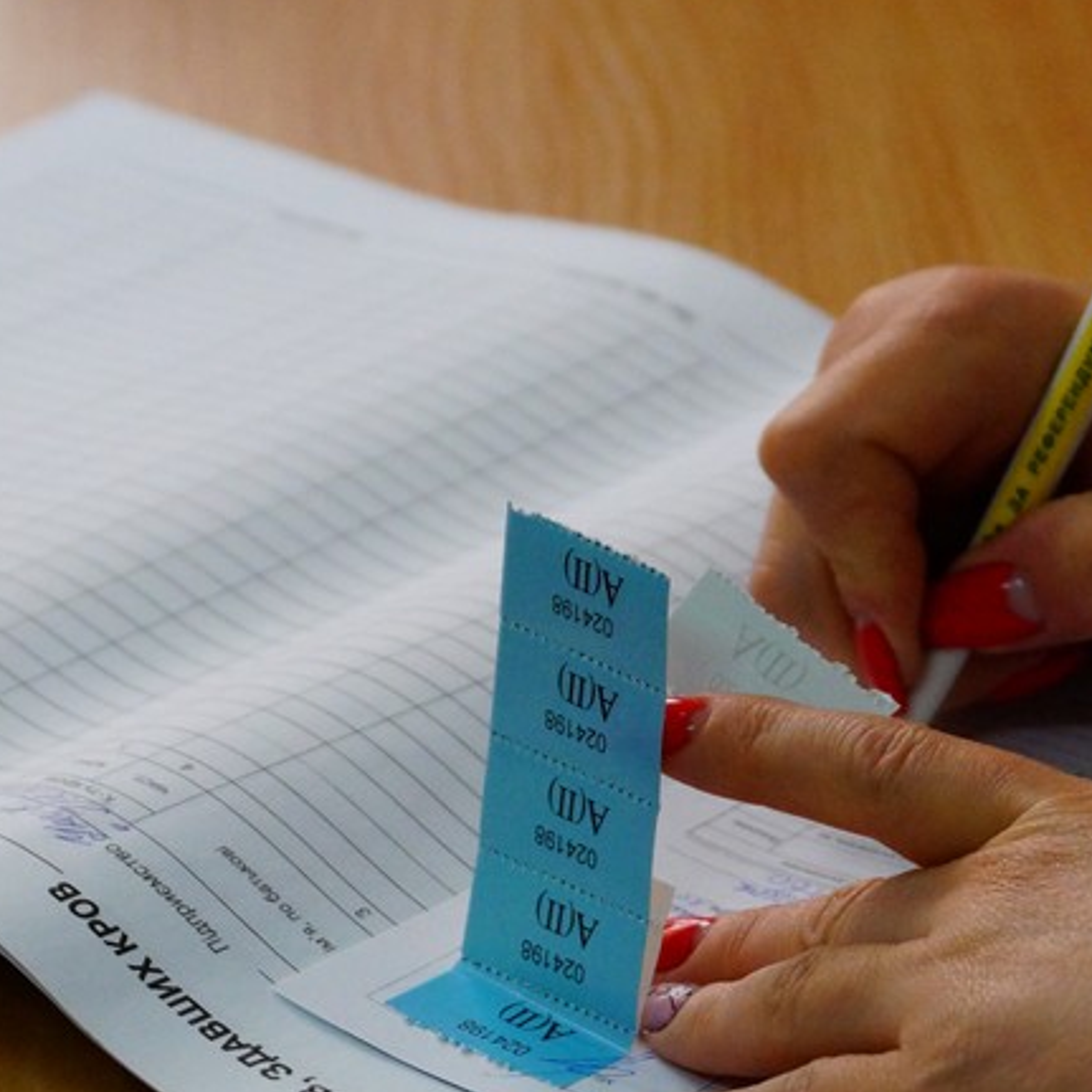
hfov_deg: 8.2
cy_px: 788
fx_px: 7566
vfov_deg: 8.2
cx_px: 752
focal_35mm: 212
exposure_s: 1/125
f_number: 5.6
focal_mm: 70
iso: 1600
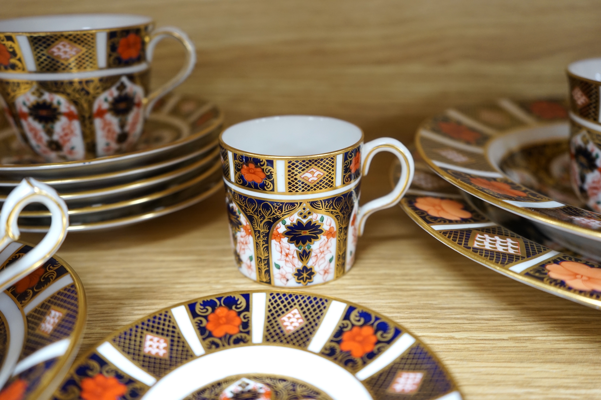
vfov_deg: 41.1
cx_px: 300
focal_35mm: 32
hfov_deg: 58.7
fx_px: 534
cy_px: 200
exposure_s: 1/60
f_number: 4
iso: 1000
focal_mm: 32
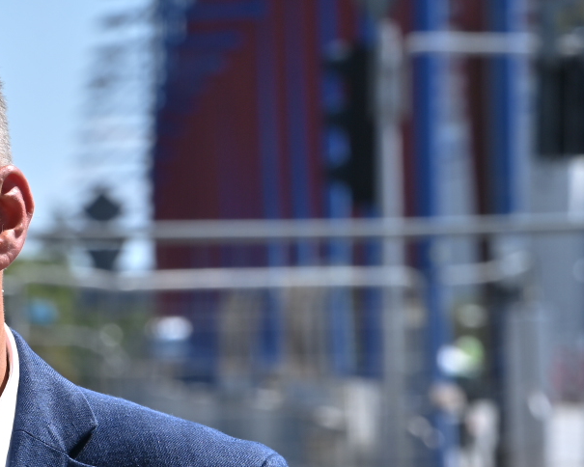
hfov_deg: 4.3
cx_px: -127
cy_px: 395
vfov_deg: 3.4
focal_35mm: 452
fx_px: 7812
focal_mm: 180
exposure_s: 1/200
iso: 100
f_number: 11
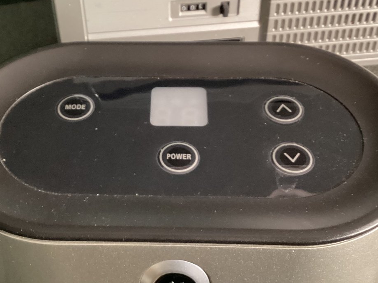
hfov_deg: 37.4
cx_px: 153
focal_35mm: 51
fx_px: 557
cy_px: 136
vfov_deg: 28.6
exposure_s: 1/30
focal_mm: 3.3
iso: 500
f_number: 2.4
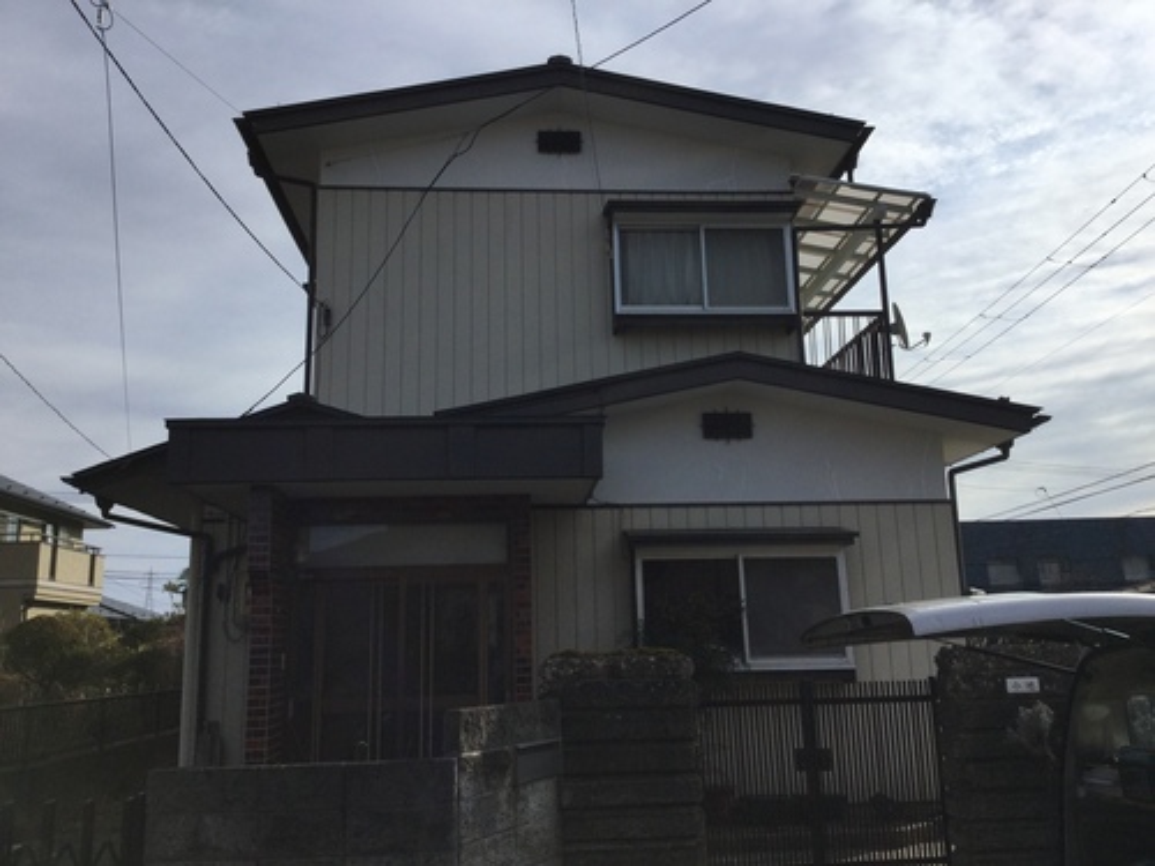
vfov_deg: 45.4
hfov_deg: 58.4
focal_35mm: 31
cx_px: 578
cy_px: 433
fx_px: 1034
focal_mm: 3.3
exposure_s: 1/2717
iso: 25
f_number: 2.4
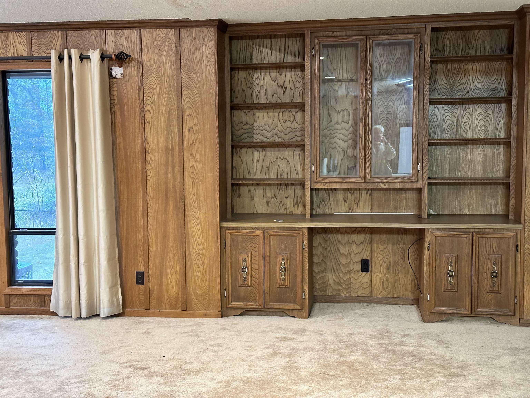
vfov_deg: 30.3
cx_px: 265
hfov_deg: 39.7
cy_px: 199
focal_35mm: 48
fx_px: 735
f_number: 1.78
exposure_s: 1/30
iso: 500
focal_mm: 6.86
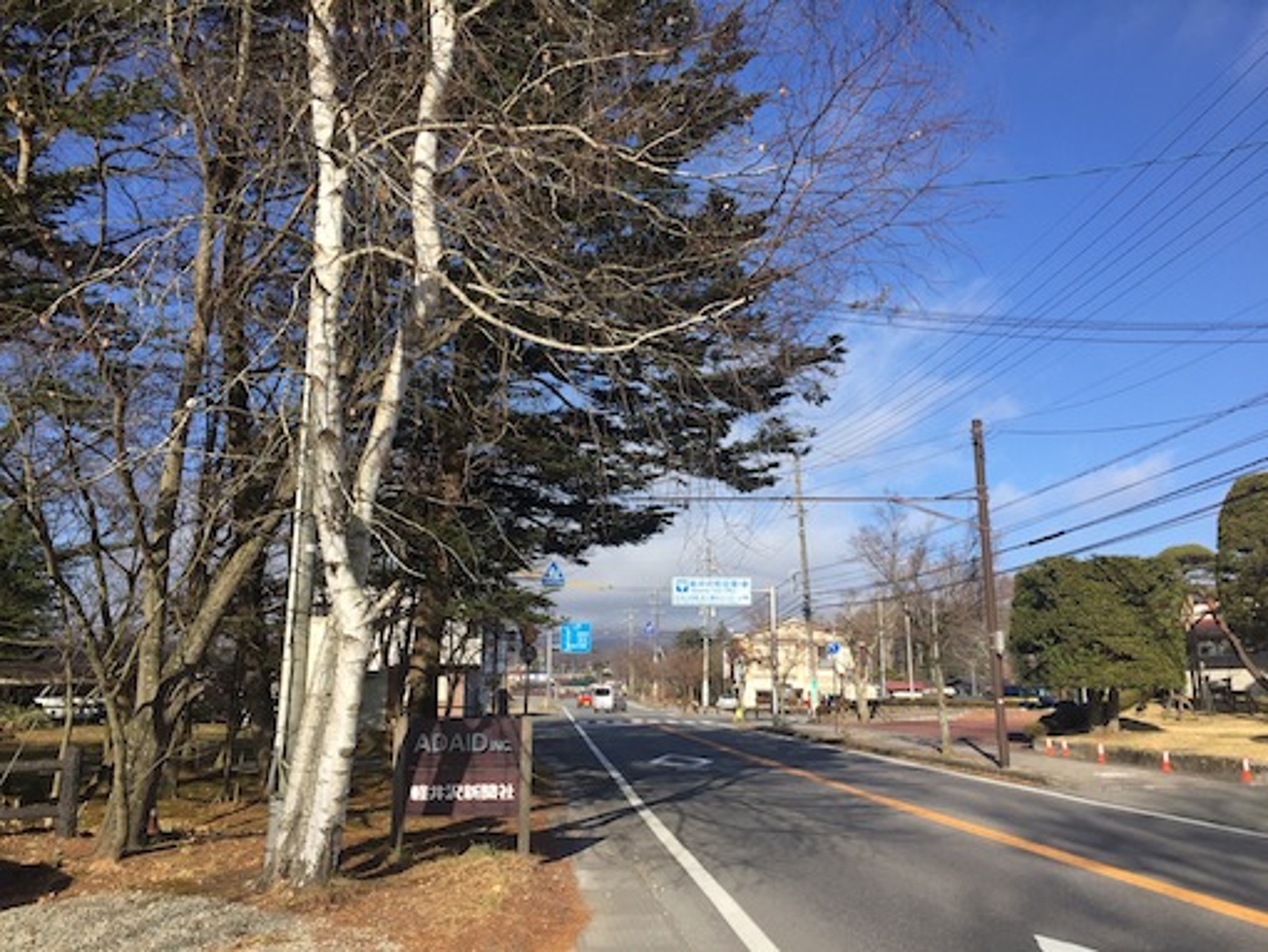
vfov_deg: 48.3
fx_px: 1063
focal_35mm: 29
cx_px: 634
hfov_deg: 61.6
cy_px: 476
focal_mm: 4.15
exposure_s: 1/1721
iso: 32
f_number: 2.2
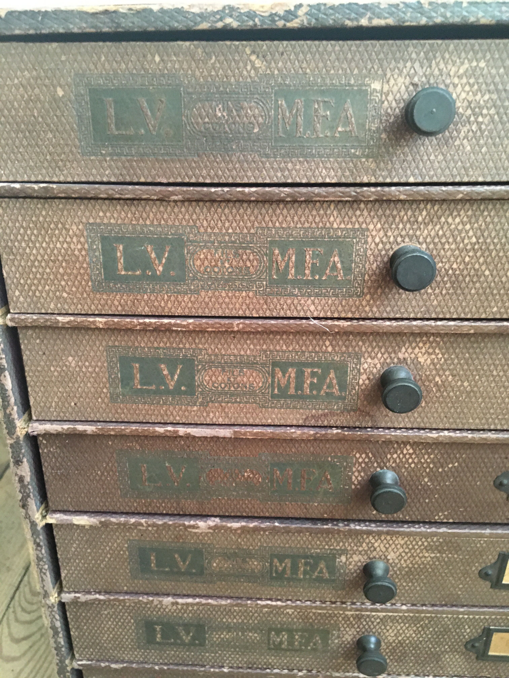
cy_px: 339
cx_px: 254
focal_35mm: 29
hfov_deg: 48.2
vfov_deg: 61.7
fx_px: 569
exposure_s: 1/17
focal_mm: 4.15
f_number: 2.2
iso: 250
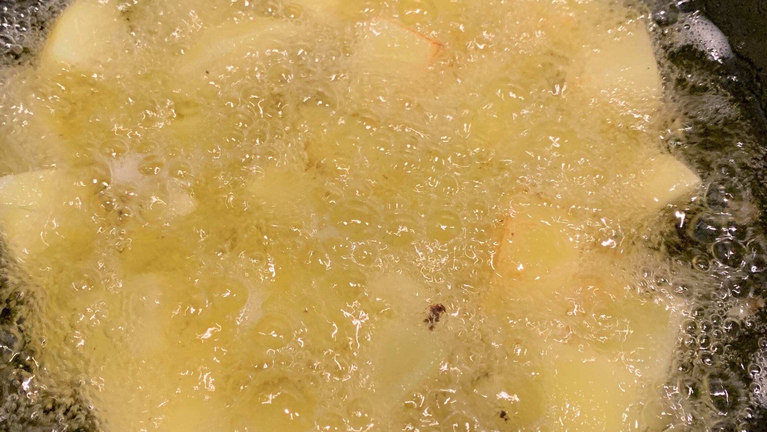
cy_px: 219
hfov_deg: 61.0
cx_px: 360
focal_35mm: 32
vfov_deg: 36.7
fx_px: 651
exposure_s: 1/50
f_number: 1.8
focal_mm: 4.25
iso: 200
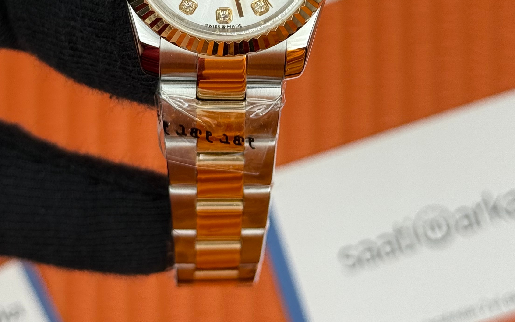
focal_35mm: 93
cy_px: -19
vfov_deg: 13.8
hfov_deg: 22.3
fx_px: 1305
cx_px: 222
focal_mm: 6.76
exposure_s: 1/652
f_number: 1.78
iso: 64
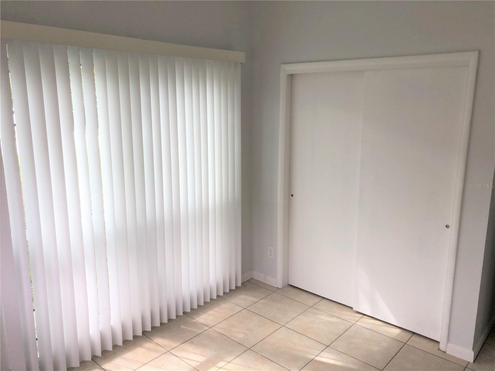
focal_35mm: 28
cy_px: 186
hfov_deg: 63.4
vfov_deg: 49.7
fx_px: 400
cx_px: 248
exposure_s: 1/120
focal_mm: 4
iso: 50
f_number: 1.8
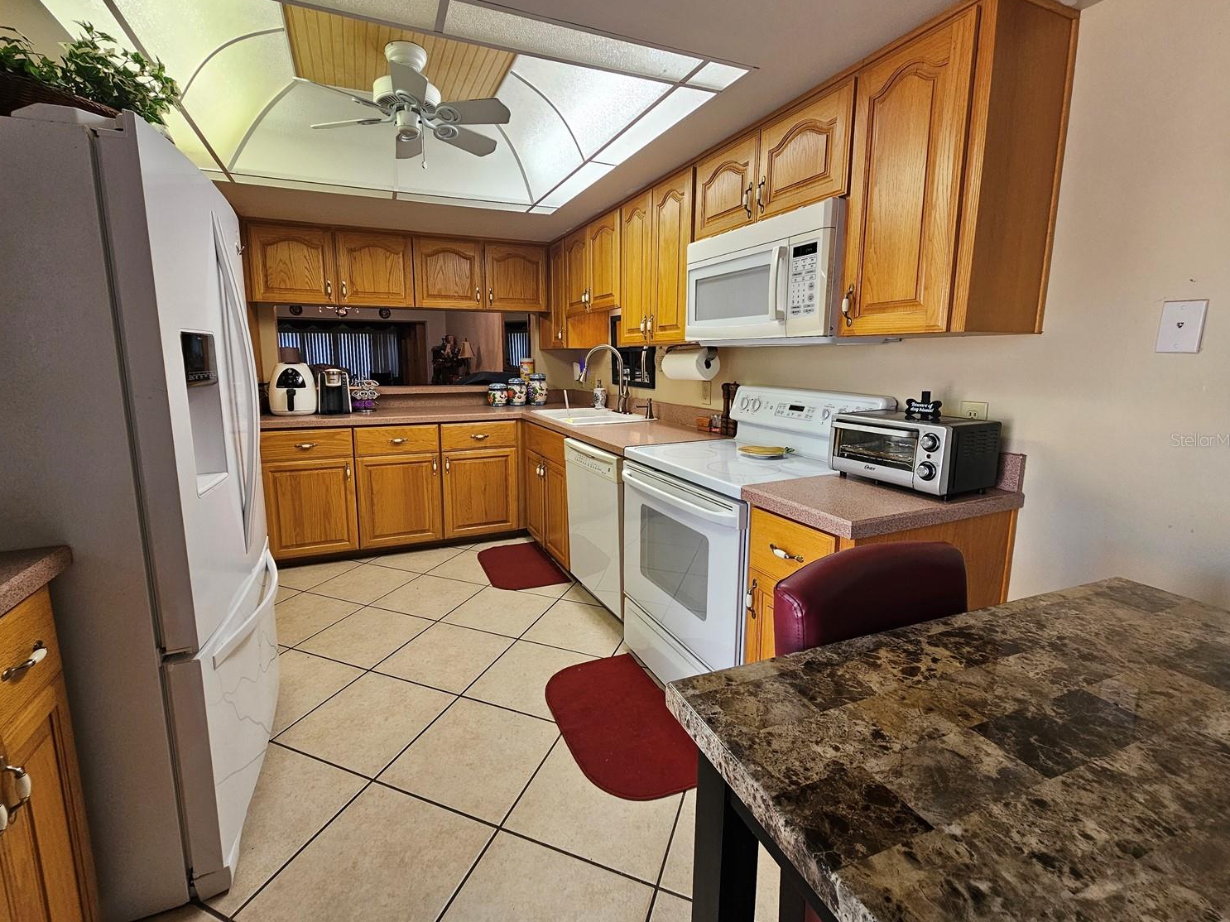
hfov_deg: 102.0
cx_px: 587
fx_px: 497
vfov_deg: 85.6
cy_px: 439
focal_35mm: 14
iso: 100
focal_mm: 2.2
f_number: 2.2
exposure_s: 1/60
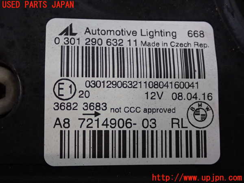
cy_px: 92
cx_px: 122
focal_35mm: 54
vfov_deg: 27.0
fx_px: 381
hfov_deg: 35.5
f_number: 3.3
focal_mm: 9.65
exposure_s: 1/50
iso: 400
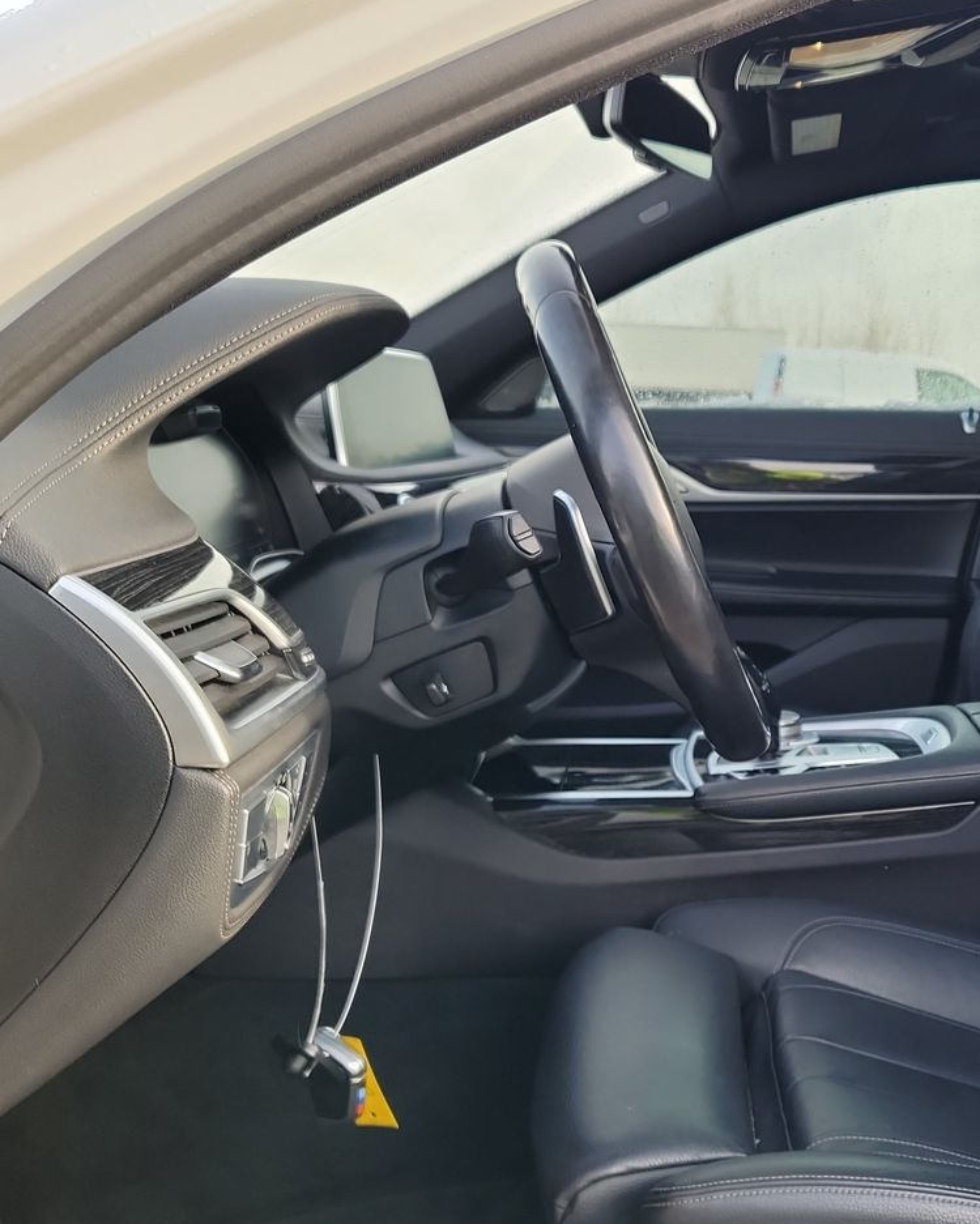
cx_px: 899
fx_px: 1450
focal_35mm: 40
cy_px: 687
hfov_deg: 35.0
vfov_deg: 45.7
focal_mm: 6.7
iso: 56
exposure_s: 1/59
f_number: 1.8
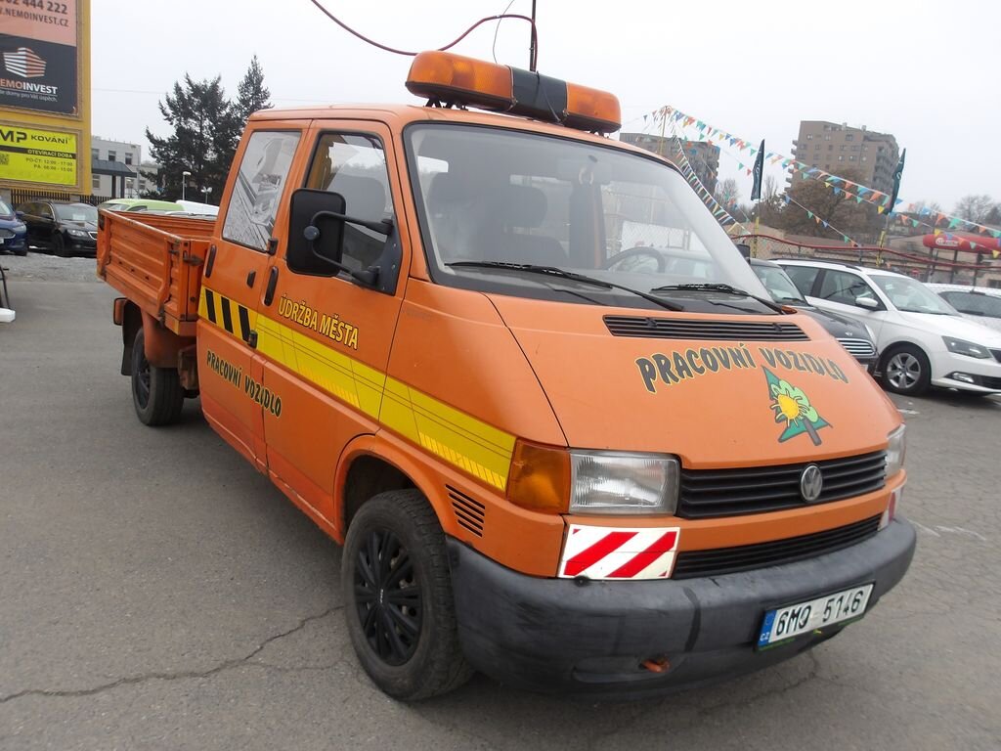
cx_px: 500
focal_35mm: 27
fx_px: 781
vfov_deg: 51.4
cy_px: 376
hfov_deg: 65.3
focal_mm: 4.9
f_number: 3
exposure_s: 1/120
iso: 100
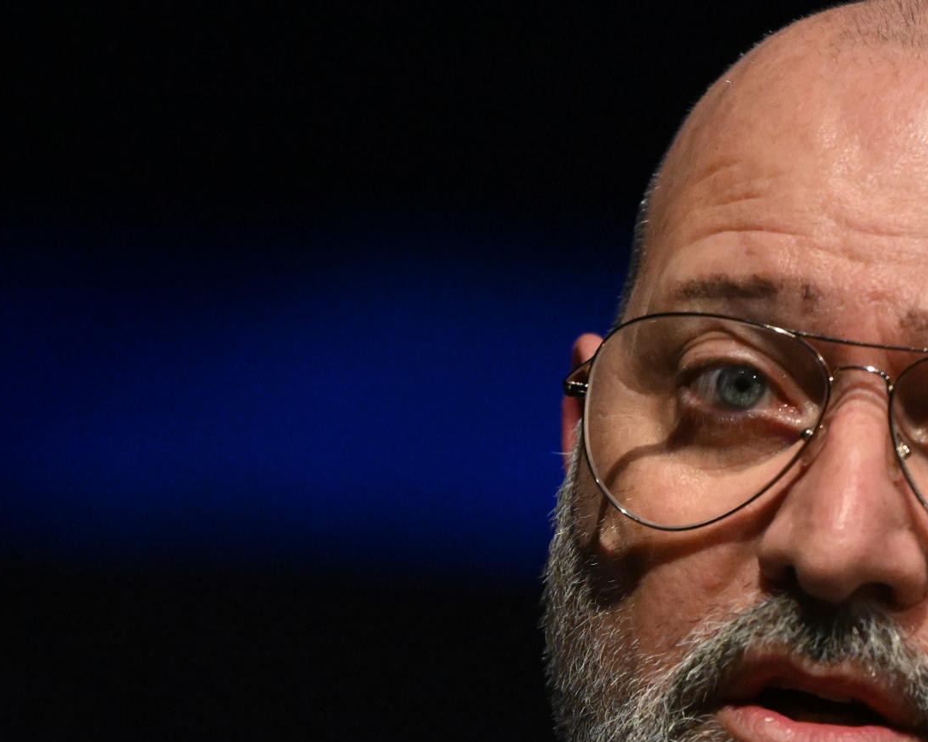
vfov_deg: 3.1
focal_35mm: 492
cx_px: 669
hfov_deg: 3.9
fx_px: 13512
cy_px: 822
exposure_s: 1/1000
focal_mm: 185
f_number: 4
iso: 6400
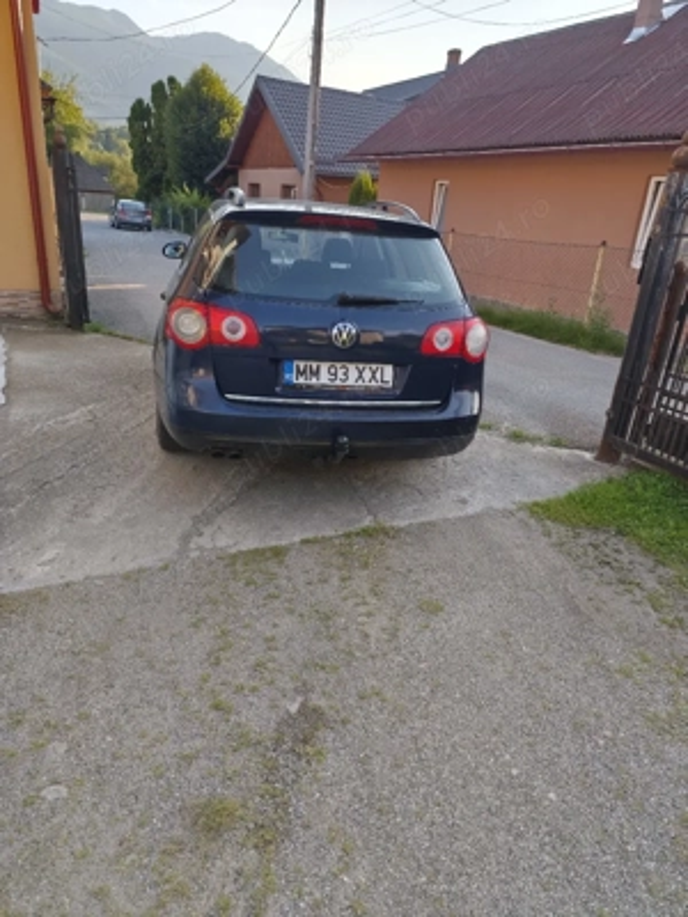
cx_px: 344
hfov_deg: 58.9
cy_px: 458
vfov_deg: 73.9
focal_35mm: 23
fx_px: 610
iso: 100
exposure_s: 1/100
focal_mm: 6.19
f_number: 1.65
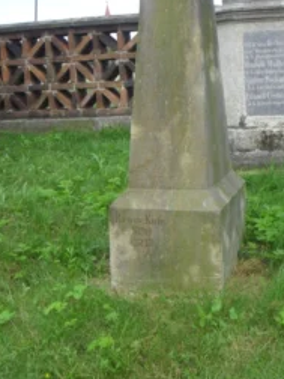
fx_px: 580
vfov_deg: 36.1
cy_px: 156
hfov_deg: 27.5
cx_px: 171
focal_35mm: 53
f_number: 8
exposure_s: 1/125
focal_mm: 6.2
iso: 200
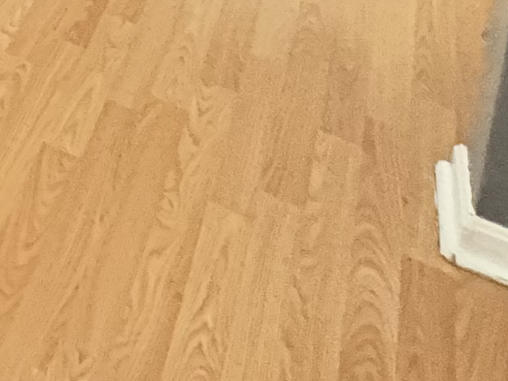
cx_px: -482
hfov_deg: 18.5
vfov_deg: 14.6
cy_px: -487
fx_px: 1071
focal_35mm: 73
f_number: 2.2
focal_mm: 2.22
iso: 2000
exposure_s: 1/17
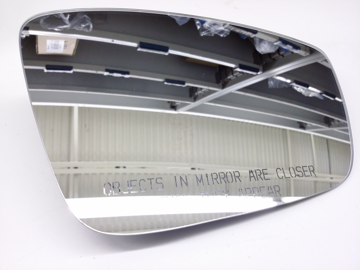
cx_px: 180
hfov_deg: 56.8
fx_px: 333
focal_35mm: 32
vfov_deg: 44.2
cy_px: 135
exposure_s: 1/15
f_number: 2.4
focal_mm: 3.4
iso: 200
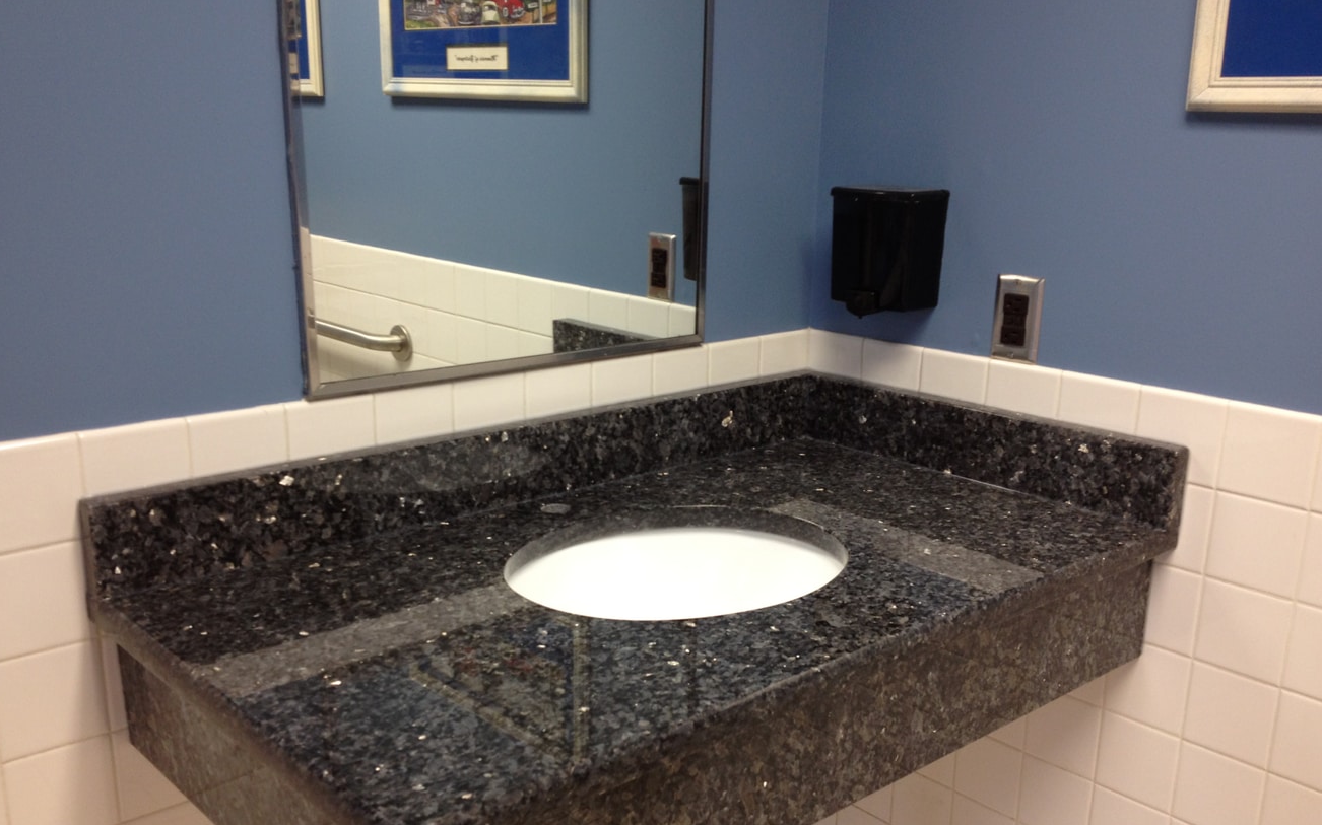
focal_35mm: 38
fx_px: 1369
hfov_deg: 51.6
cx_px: 650
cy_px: 473
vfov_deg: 33.5
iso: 64
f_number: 2.4
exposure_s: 1/20
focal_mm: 4.28
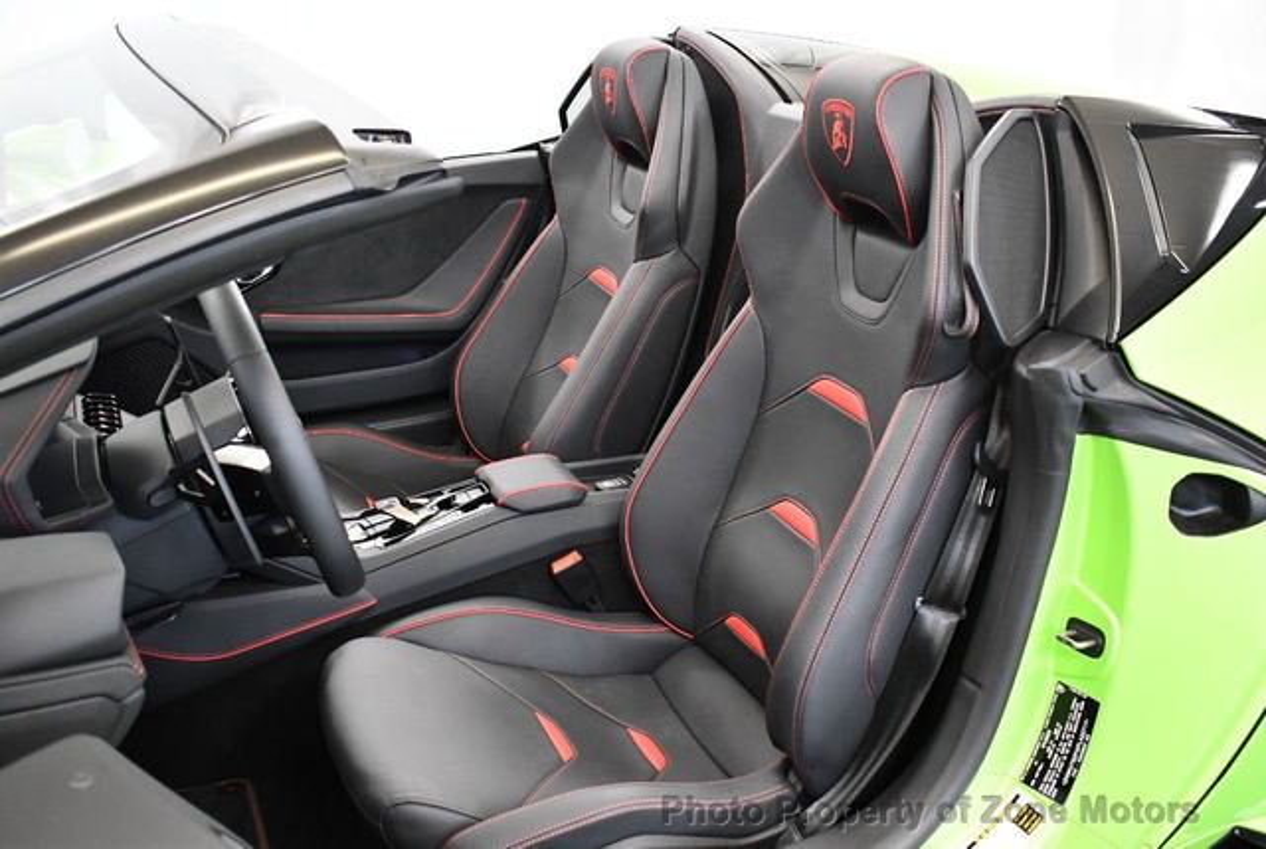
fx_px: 1268
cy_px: 424
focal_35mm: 36
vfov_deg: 37.0
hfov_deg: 53.1
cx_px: 633
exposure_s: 1/125
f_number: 3.5
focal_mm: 18
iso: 2800
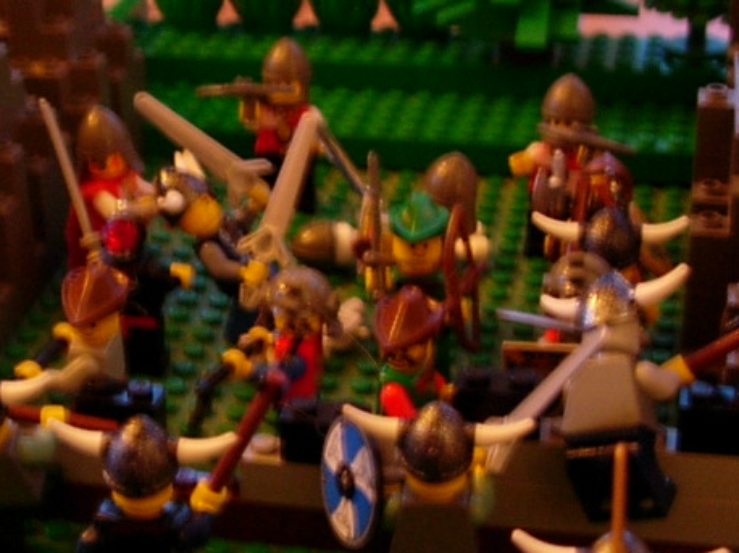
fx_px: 1814
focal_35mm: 85
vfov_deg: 17.3
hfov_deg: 22.9
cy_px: 214
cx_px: 257
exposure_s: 1/2
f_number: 2.8
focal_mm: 7.8
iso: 200
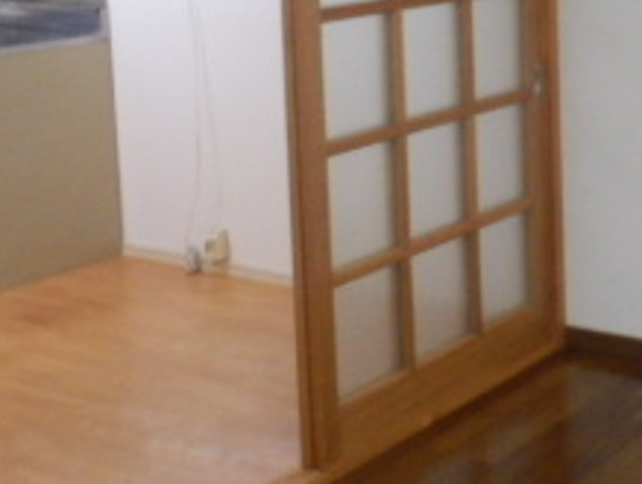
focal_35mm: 70
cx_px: 874
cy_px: -6
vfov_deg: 20.4
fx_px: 1300
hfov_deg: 23.8
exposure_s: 1/30
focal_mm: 4.2
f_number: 3
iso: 500
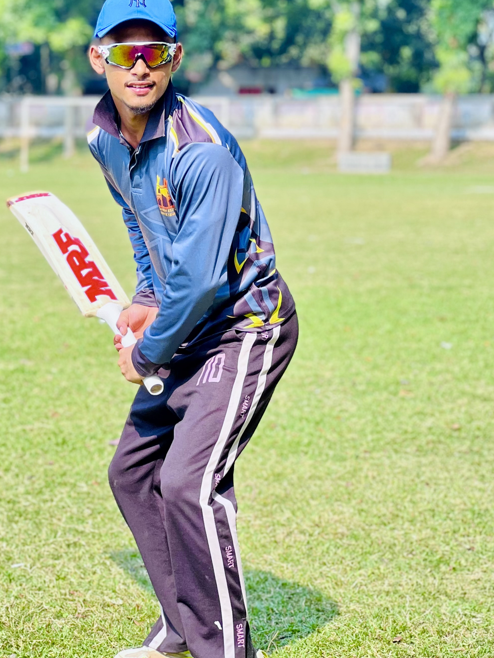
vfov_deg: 16.7
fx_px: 2245
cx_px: 177
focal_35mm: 118
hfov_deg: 12.5
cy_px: 235
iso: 25
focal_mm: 9
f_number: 2.8
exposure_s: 1/193
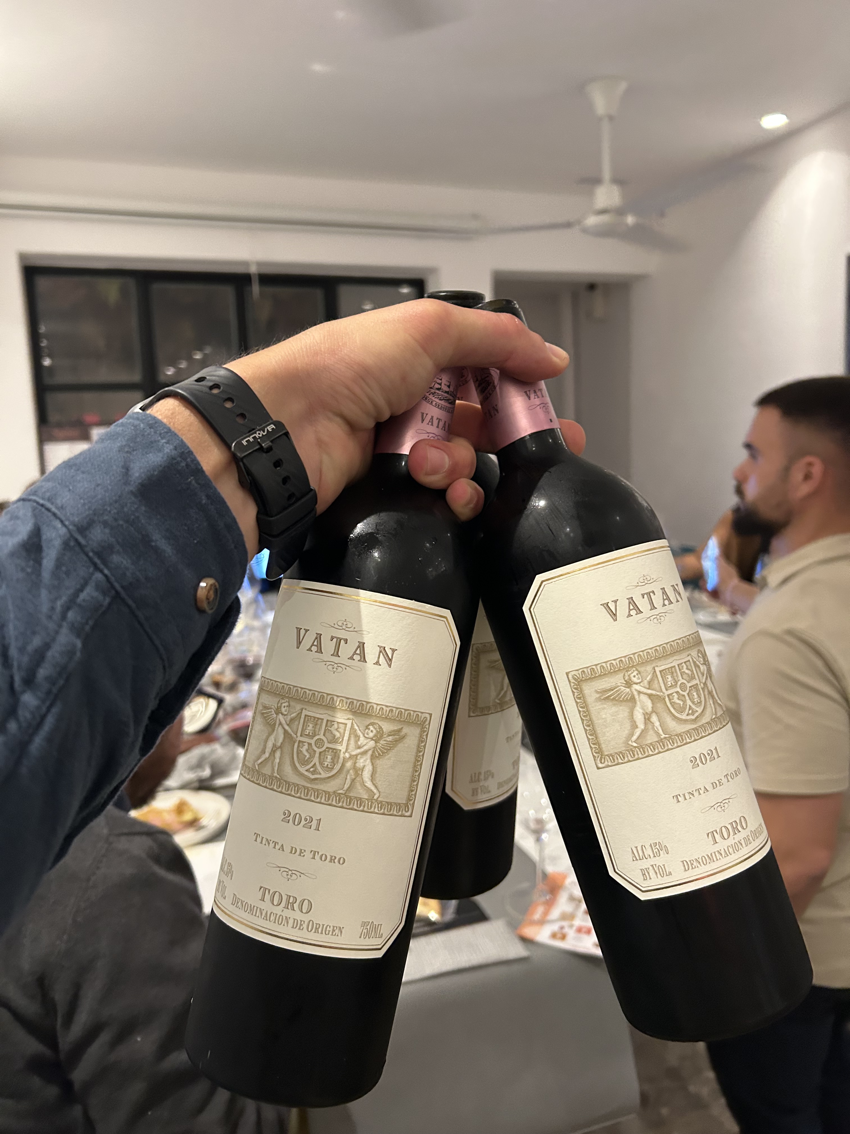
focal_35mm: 26
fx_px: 851
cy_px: 567
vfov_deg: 67.3
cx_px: 425
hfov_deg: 53.1
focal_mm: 5.7
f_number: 1.5
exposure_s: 1/50
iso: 400
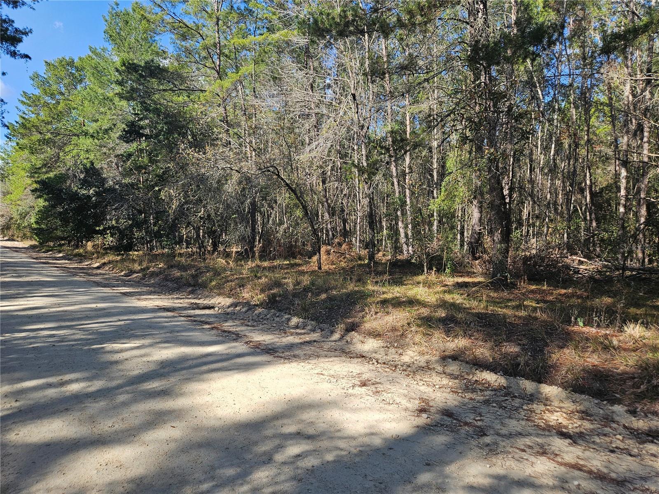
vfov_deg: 58.9
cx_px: 330
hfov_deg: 73.9
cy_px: 247
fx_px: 438
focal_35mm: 23
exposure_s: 1/1105
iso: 50
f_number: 1.8
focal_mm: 5.4
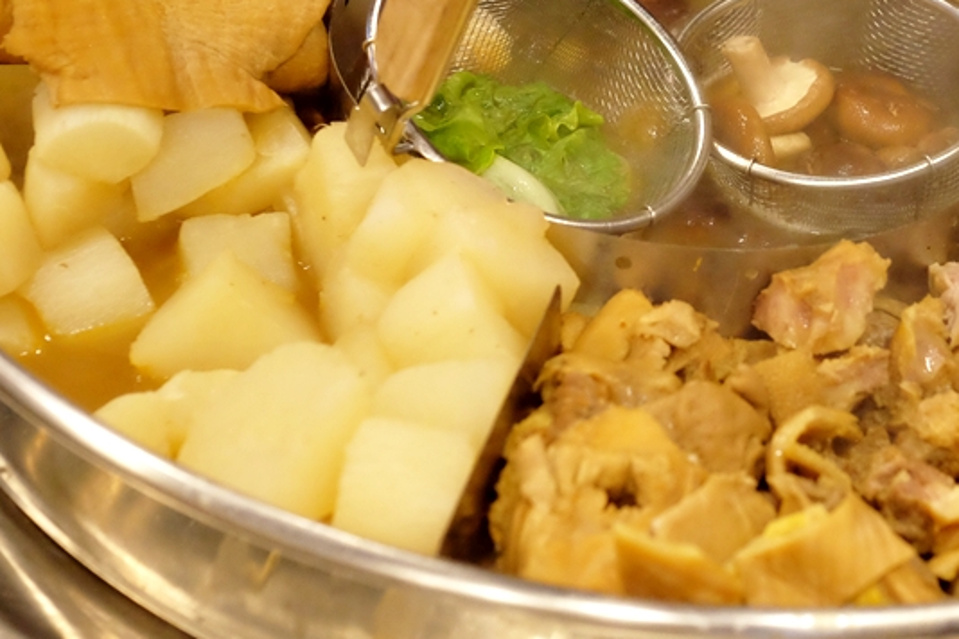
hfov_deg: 33.5
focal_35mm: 59
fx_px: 1572
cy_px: 190
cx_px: 672
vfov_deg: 22.9
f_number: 3.6
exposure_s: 1/850
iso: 4000
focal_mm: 23
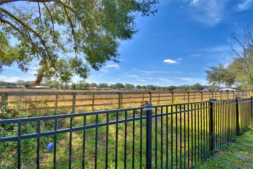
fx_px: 105
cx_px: 126
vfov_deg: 77.3
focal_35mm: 15
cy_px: 84
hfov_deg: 100.4
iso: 100
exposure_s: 1/250
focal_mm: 10
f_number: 11
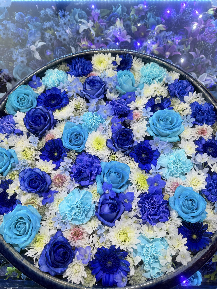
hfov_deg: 56.8
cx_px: 108
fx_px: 201
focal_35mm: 24
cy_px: 144
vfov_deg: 71.6
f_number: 1.78
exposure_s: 1/100
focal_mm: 6.76
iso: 125
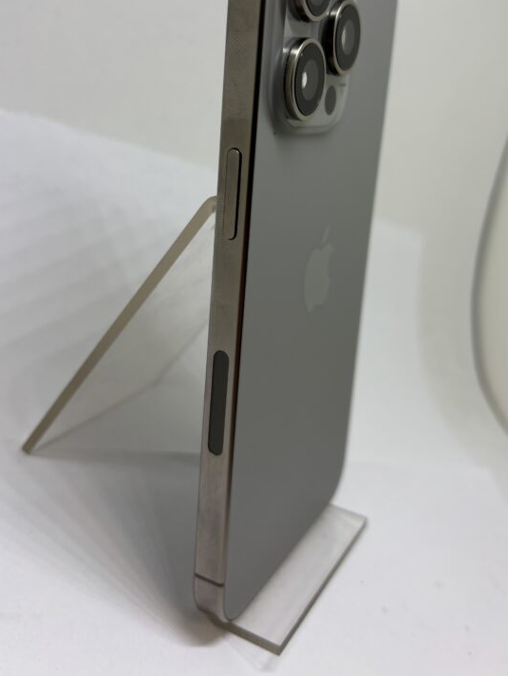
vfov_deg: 53.3
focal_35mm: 34
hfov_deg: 41.8
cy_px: 248
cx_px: 273
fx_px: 665
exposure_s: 1/129
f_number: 1.6
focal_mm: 5.96
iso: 32
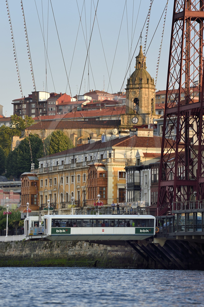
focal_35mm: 200
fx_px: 1702
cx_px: 102
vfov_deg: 10.3
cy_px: 154
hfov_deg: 6.9
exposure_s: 1/500
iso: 200
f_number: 5
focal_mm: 200
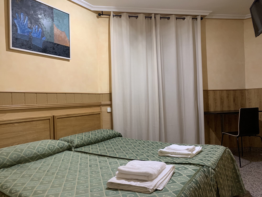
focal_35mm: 26
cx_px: 131
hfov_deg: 67.3
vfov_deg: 53.1
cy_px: 98
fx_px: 197
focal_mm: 4.25
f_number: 1.8
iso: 250
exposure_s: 1/60
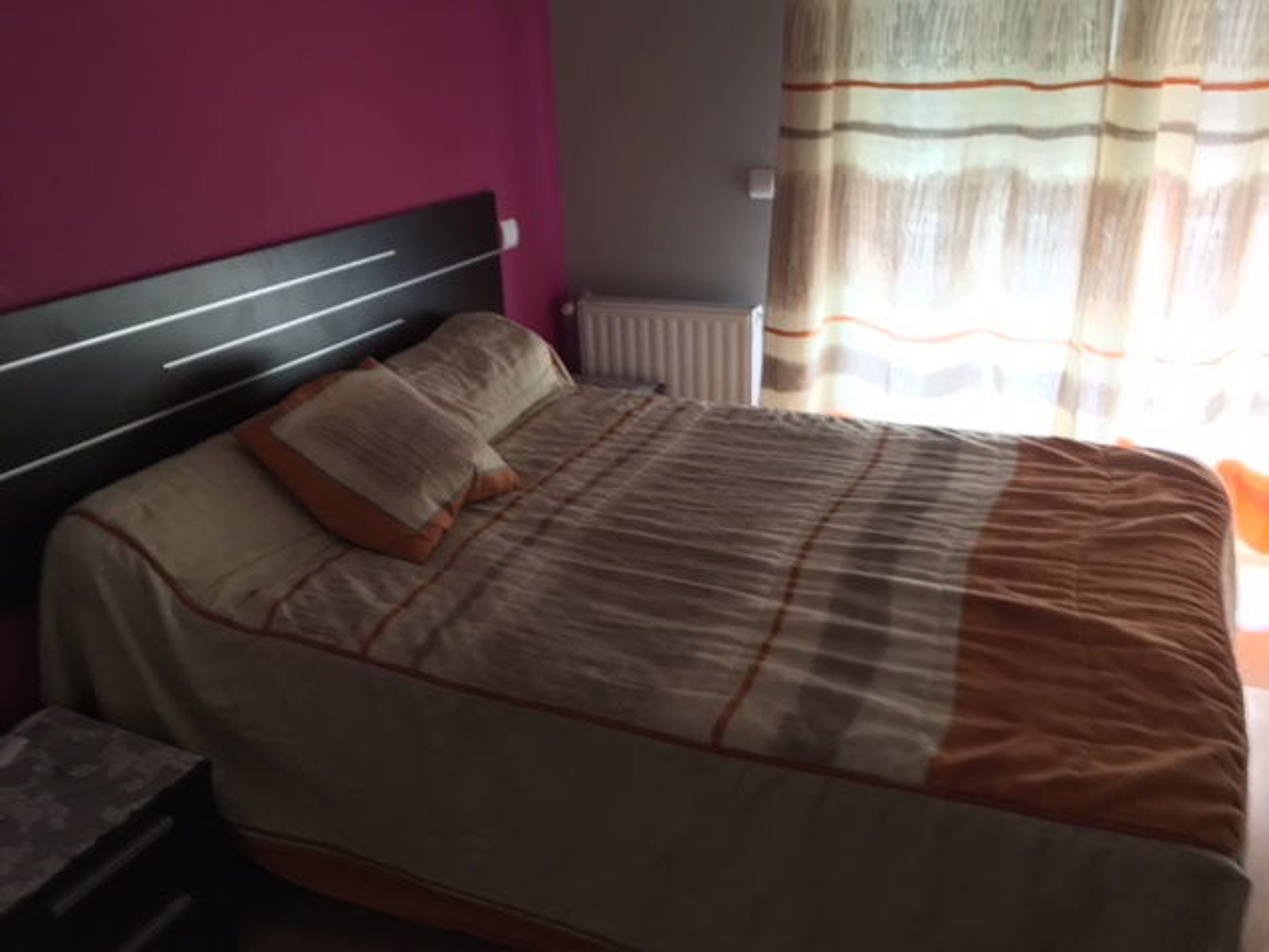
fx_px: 1063
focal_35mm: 29
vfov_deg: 48.2
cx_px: 634
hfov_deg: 61.7
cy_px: 476
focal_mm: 4.15
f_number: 2.2
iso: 200
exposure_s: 1/20
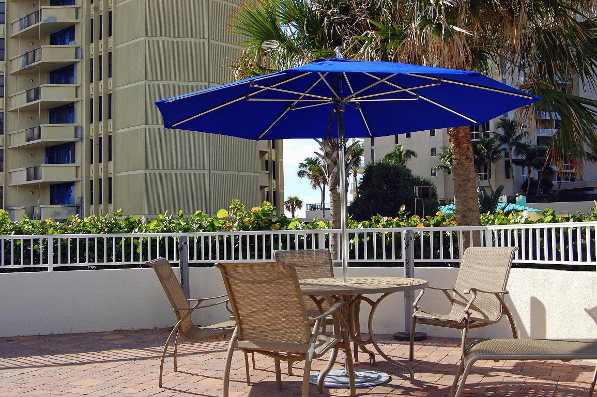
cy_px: 198
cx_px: 298
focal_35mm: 42
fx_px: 696
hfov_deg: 46.4
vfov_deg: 31.8
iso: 360
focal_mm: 28
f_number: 10
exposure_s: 1/250
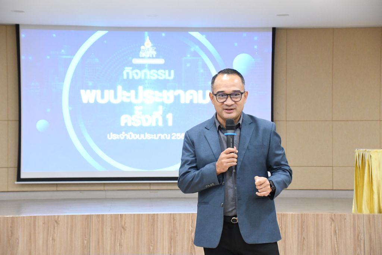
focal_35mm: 97
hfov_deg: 21.0
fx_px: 1029
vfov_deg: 14.1
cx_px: 191
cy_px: 128
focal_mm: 65
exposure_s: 1/60
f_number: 5
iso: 3200
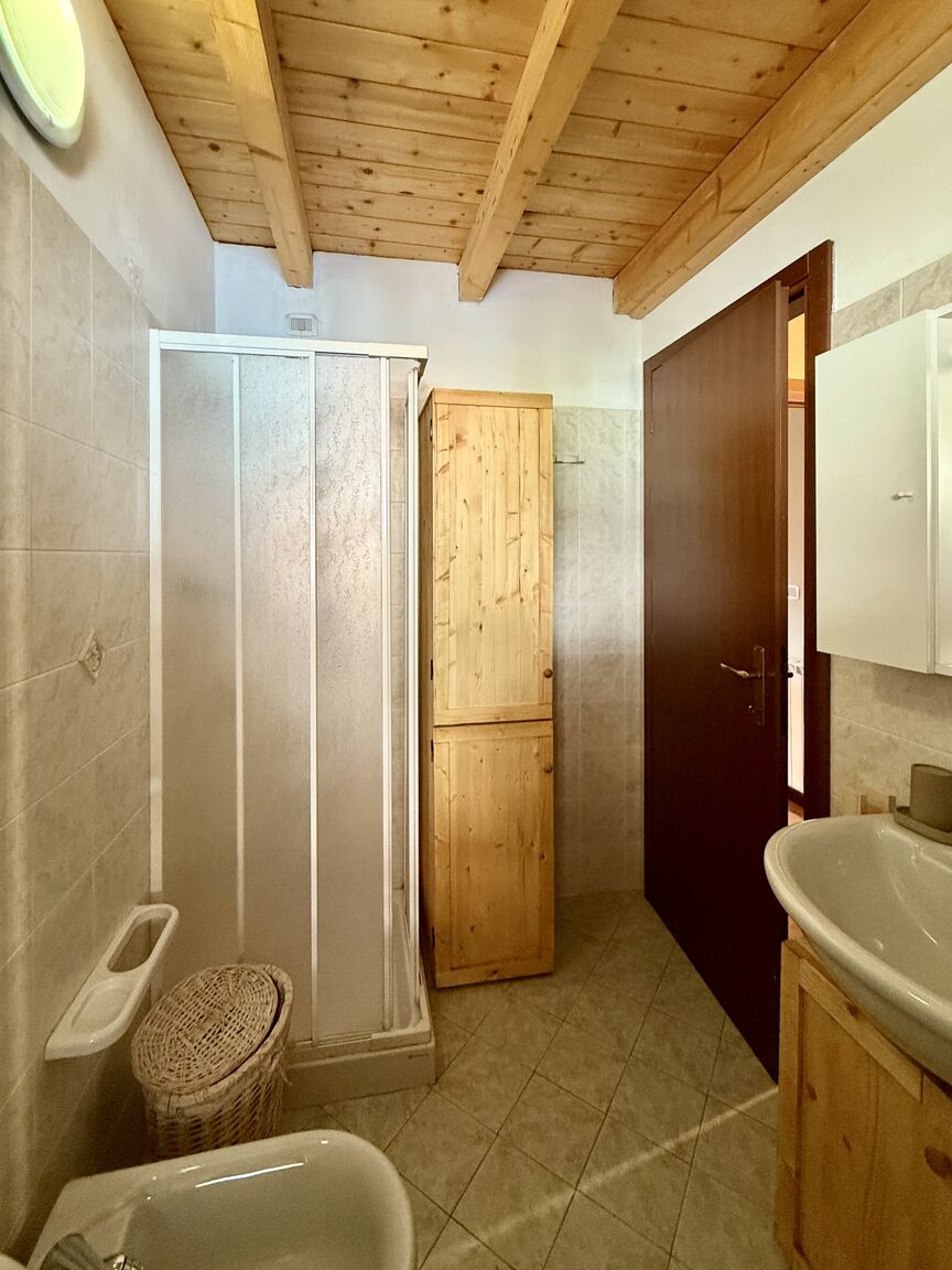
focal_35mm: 14
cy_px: 635
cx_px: 476
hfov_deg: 85.7
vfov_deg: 102.1
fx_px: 513
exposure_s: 1/50
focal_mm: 2.22
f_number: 2.2
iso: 250
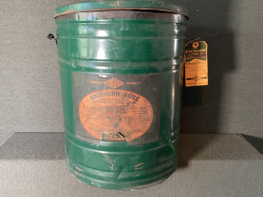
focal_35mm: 31
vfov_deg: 45.4
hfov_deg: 58.3
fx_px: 236
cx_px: 132
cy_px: 98
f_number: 2.4
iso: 400
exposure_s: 1/40
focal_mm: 3.3
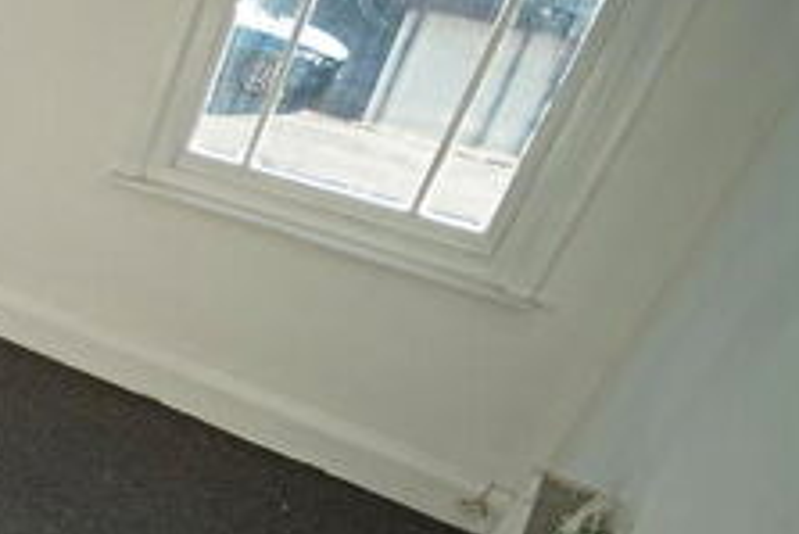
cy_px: 314
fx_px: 977
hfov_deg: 27.7
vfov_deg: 30.5
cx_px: -434
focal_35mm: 44
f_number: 2.8
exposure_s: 1/400
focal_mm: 14
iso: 100
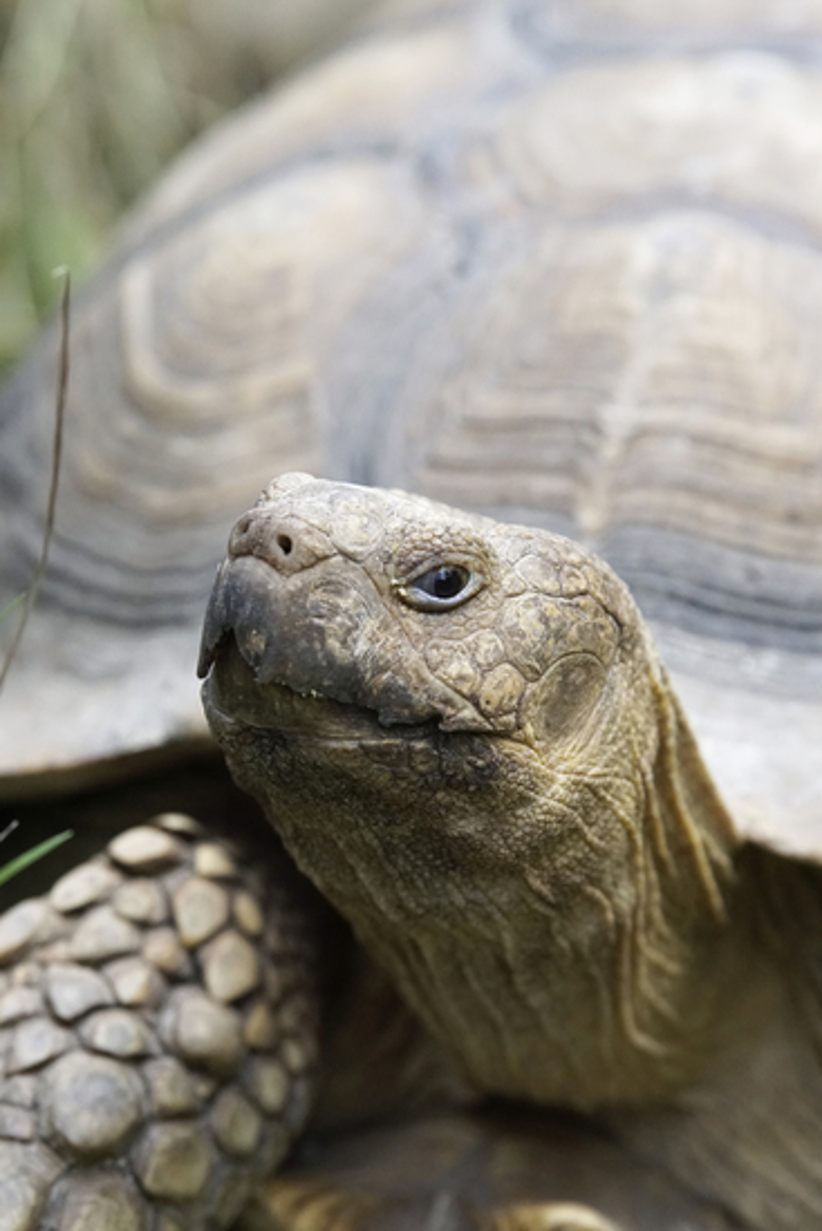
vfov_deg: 6.9
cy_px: 616
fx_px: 10268
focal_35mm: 300
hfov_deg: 4.6
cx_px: 411
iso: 1600
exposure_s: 1/1600
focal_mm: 200
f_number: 5
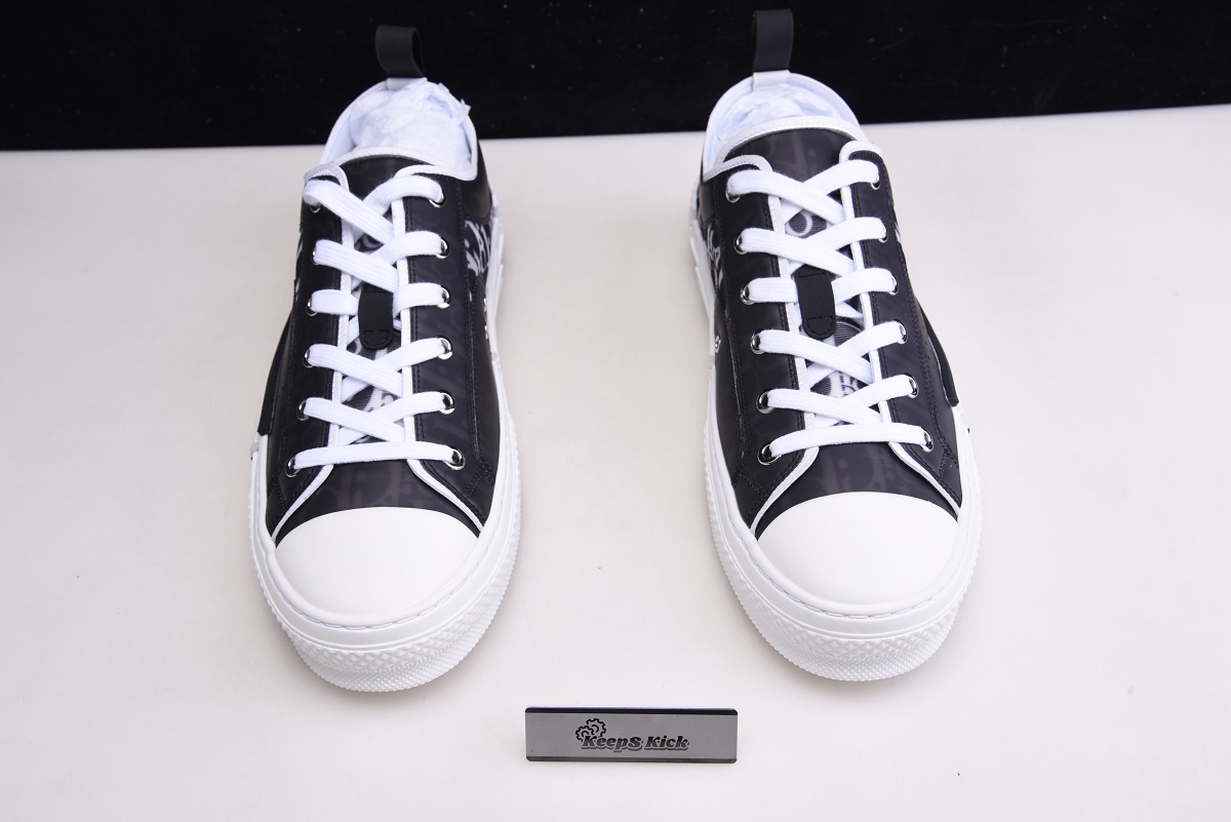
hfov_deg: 48.4
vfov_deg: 33.4
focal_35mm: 40
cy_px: 411
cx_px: 616
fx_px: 1368
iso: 100
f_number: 11
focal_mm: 40
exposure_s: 1/125
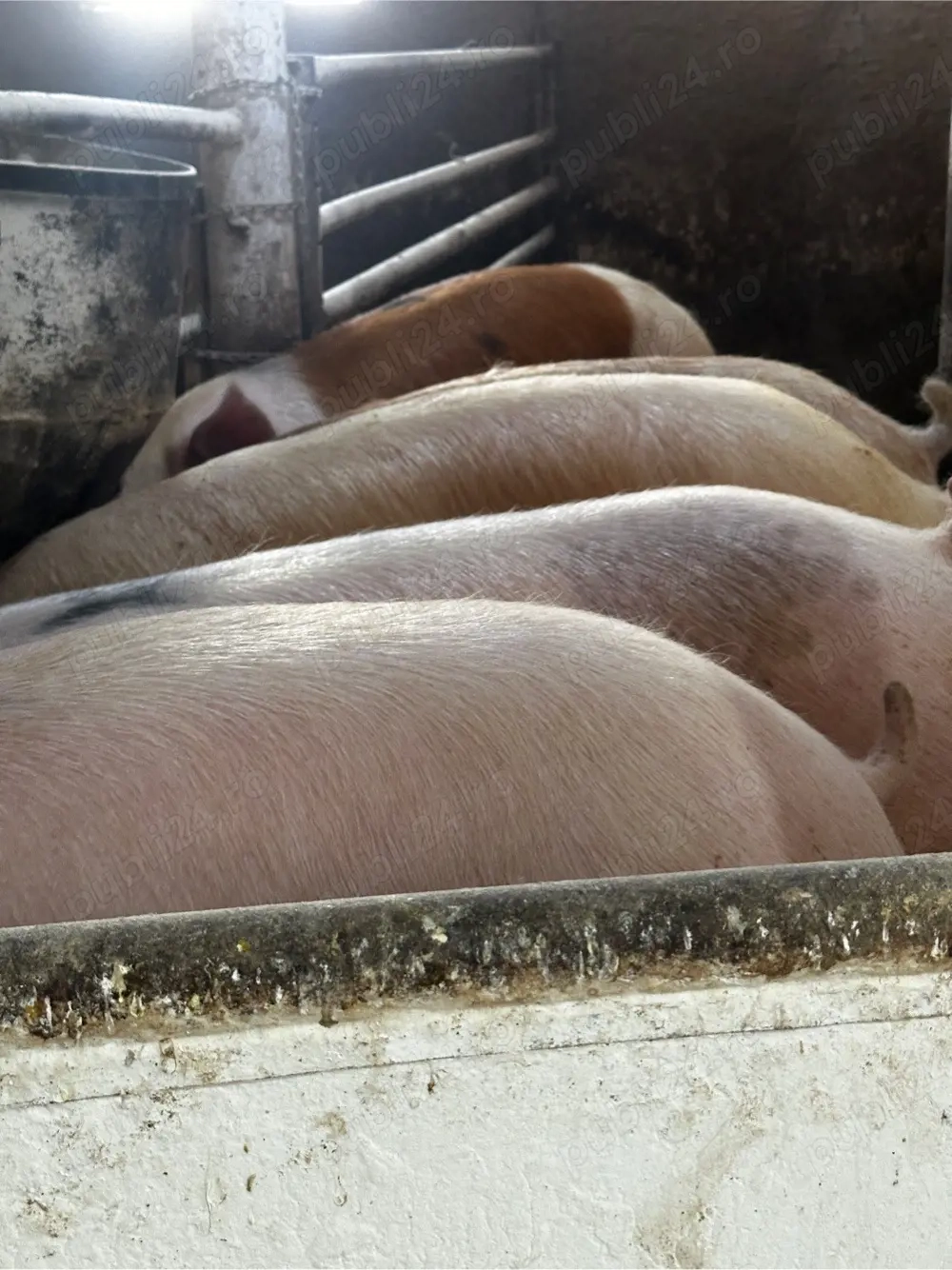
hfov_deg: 30.3
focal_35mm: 48
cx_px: 476
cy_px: 635
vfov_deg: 39.7
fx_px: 1761
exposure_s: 1/50
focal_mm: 6.86
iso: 250
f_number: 1.78
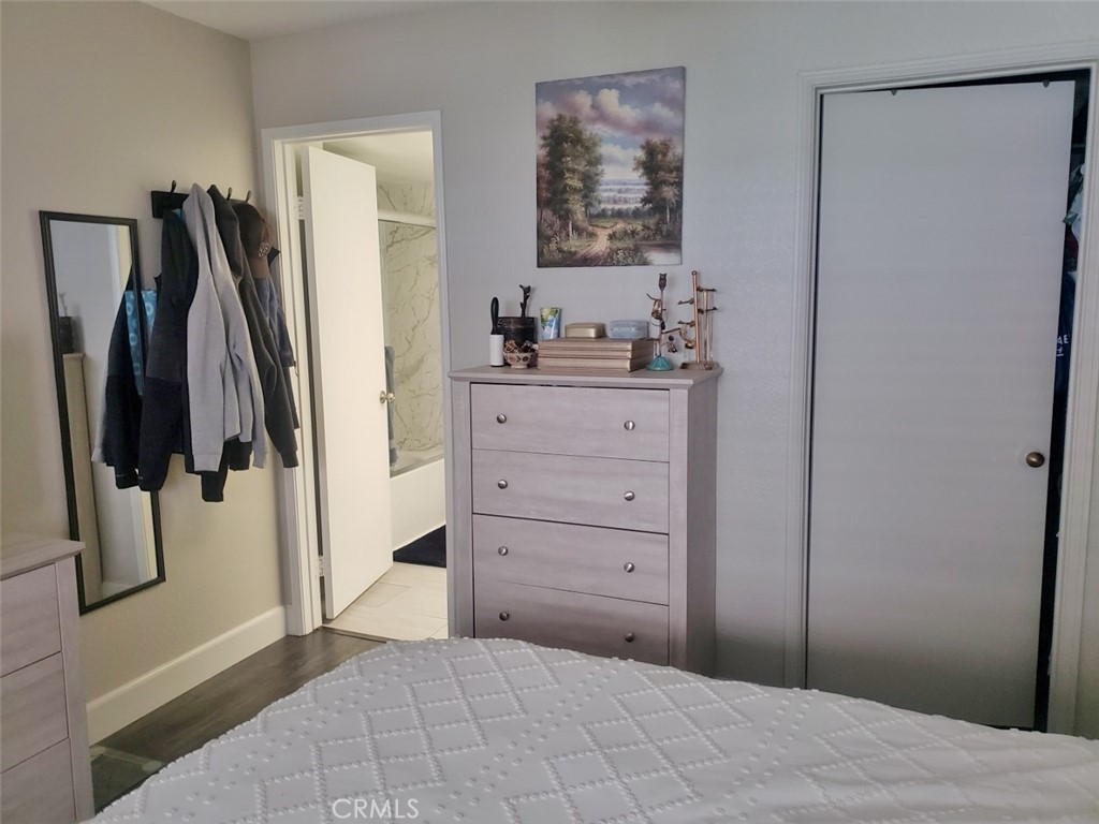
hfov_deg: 67.3
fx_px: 825
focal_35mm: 26
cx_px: 550
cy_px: 412
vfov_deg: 53.1
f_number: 1.5
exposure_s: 1/20
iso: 250
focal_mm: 4.3
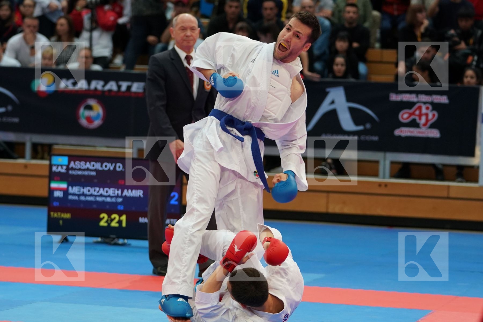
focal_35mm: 138
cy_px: 161
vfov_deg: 9.9
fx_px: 1851
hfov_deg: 14.9
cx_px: 242
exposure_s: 1/1000
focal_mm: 92
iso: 1600
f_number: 2.8
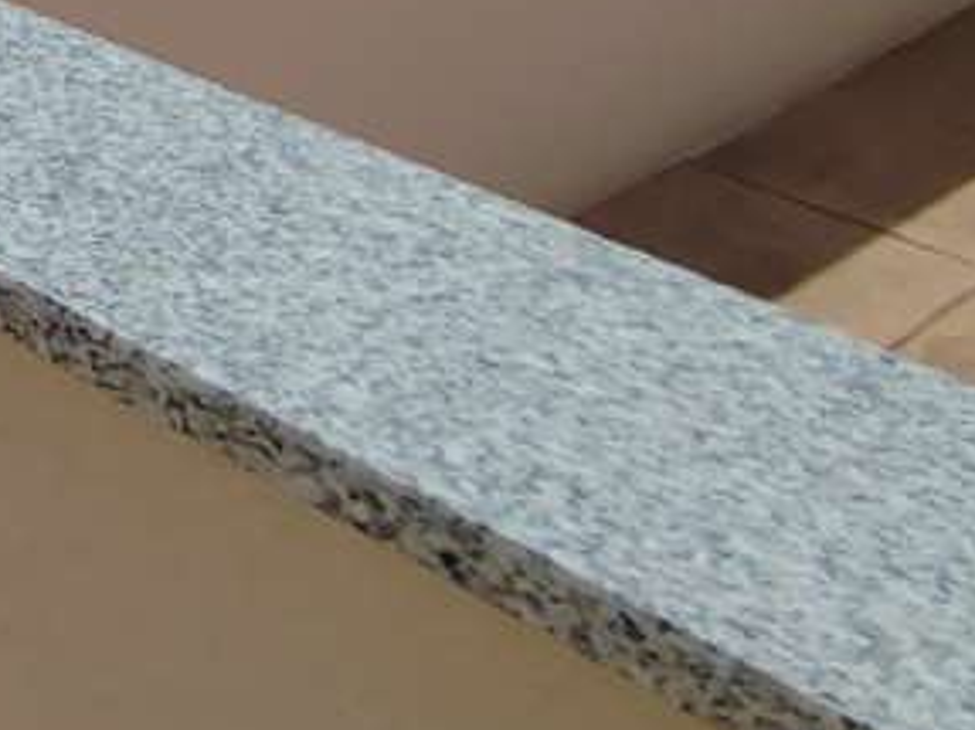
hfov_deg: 16.6
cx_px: -1192
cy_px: -633
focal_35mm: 68
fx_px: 1914
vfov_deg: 17.2
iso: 100
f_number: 2.2
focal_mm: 2.16
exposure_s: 1/3500
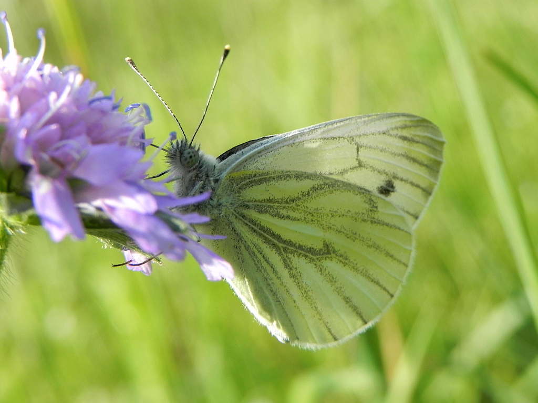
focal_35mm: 105
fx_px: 1632
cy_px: 202
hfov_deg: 18.7
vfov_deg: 14.1
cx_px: 269
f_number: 5.6
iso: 160
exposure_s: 1/244
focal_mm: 18.8
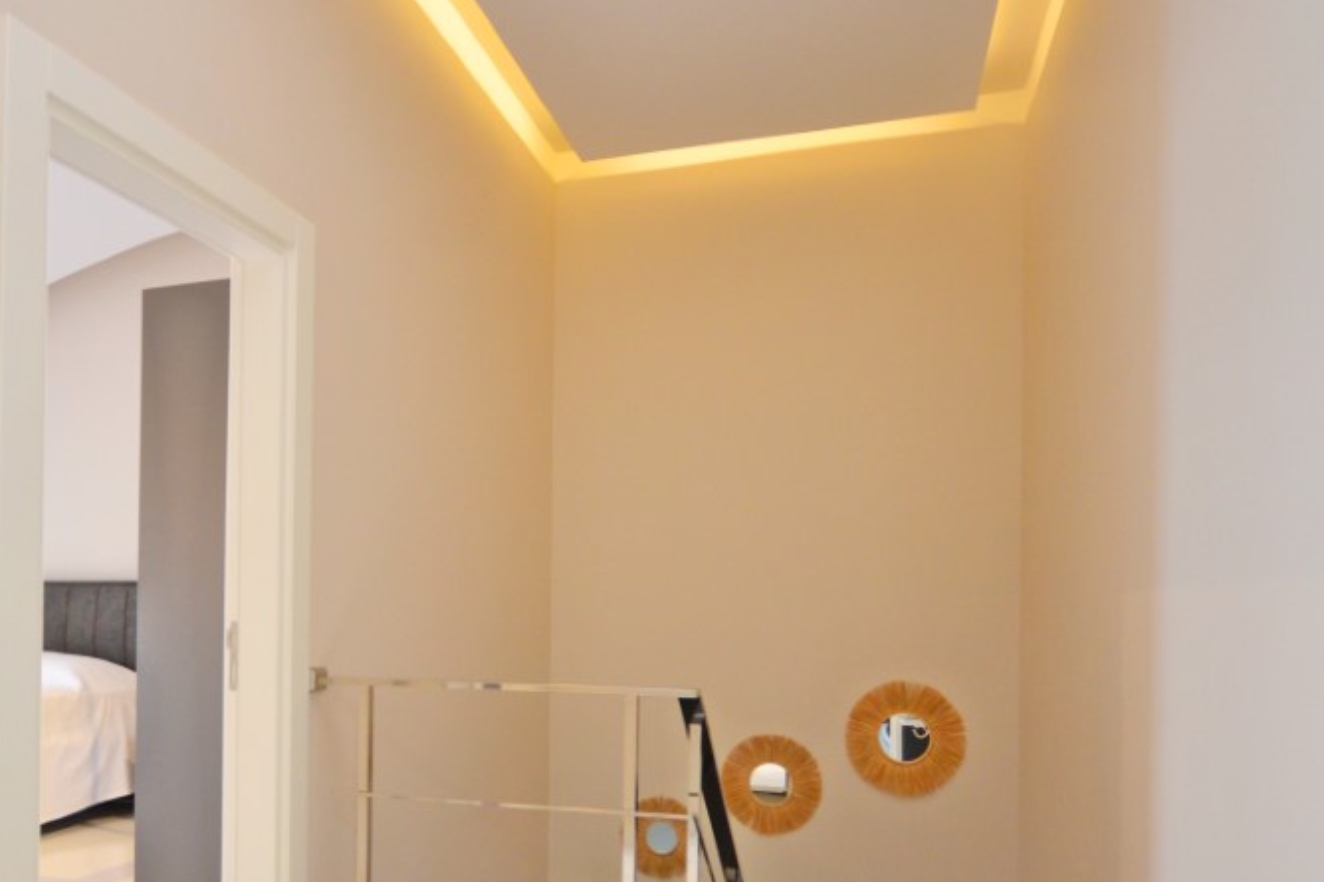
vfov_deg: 48.8
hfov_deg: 68.9
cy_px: 575
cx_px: 551
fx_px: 956
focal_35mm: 26
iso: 800
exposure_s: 1/60
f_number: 4
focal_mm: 10
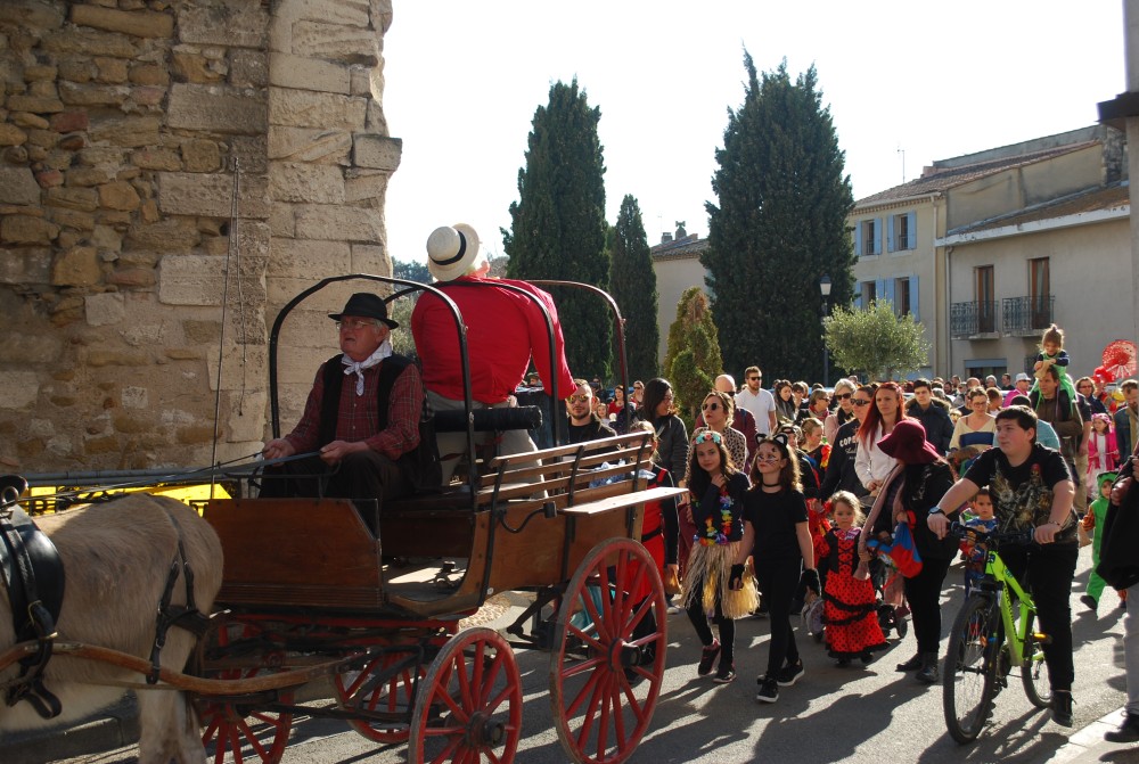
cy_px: 382
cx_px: 570
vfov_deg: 28.2
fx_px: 1522
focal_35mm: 48
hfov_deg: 41.0
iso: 100
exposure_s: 1/200
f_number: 5
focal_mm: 32
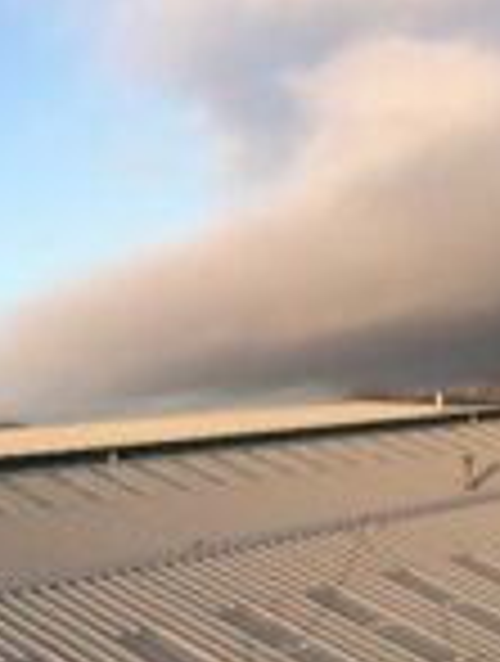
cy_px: 639
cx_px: 45
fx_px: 1457
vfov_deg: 24.6
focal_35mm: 76
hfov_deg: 19.1
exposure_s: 1/879
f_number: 1.8
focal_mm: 3.99
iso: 20
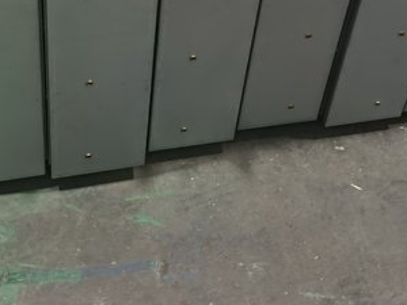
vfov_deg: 16.8
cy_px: -127
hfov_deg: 23.3
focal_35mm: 81
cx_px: 395
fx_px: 952
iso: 160
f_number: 1.9
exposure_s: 1/50
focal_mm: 6.71
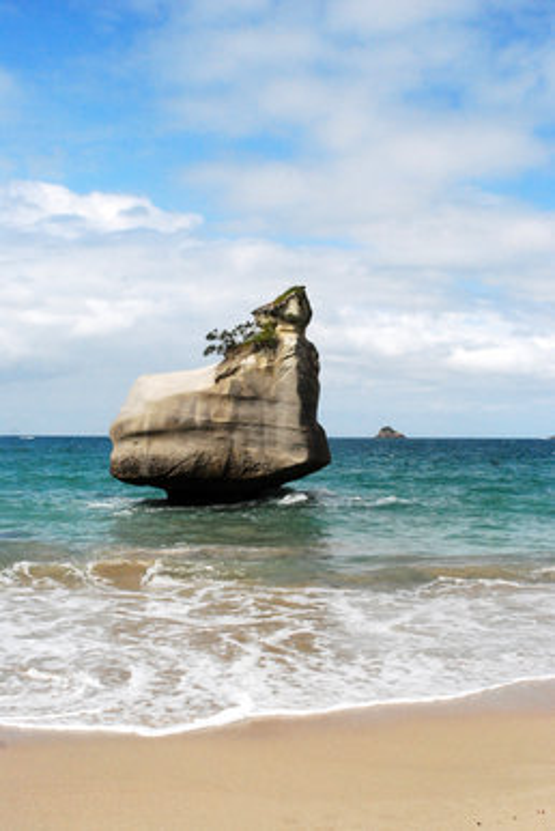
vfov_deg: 46.4
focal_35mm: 42
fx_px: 969
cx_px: 278
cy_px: 416
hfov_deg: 31.9
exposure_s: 1/2000
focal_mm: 28
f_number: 14
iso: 1250
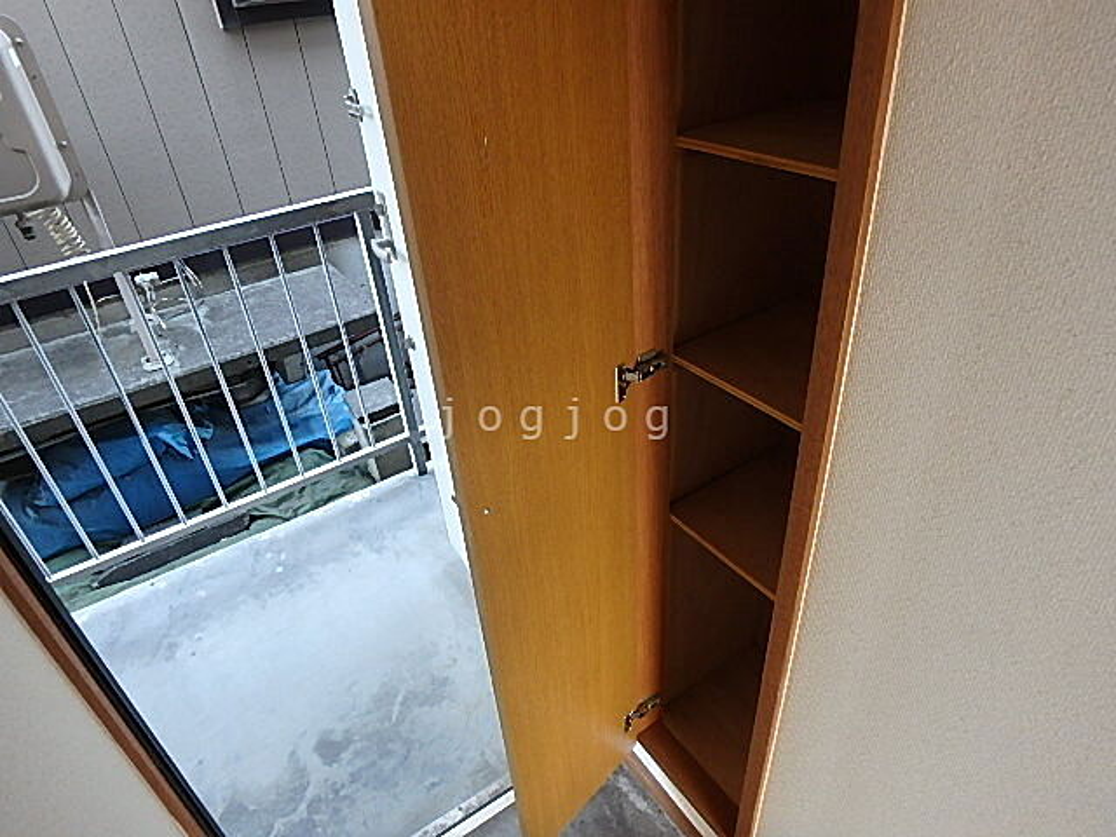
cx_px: 558
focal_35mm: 21
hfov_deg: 79.0
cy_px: 418
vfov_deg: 63.4
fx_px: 677
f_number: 3.5
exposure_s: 1/30
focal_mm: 3.7
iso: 200
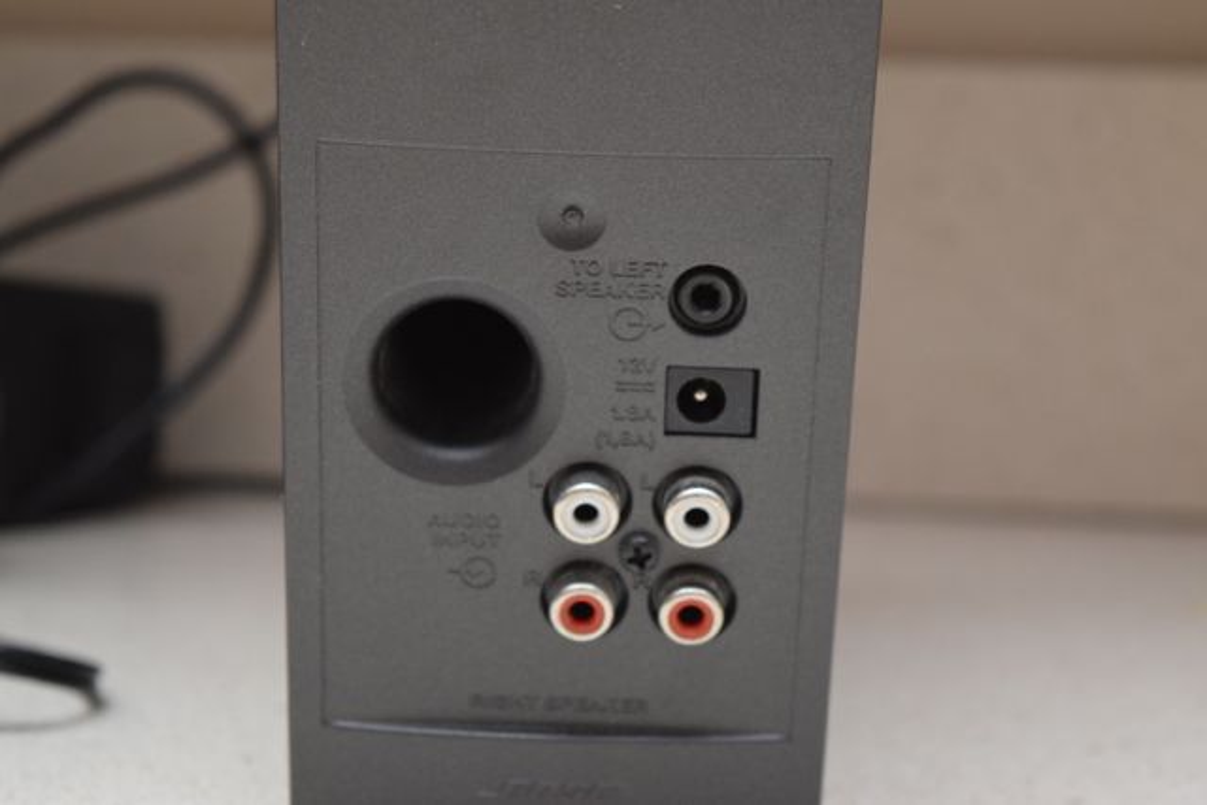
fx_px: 2766
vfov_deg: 16.6
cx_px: 604
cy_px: 402
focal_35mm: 82
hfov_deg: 24.6
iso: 1600
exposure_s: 1/125
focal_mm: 55
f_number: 5.6
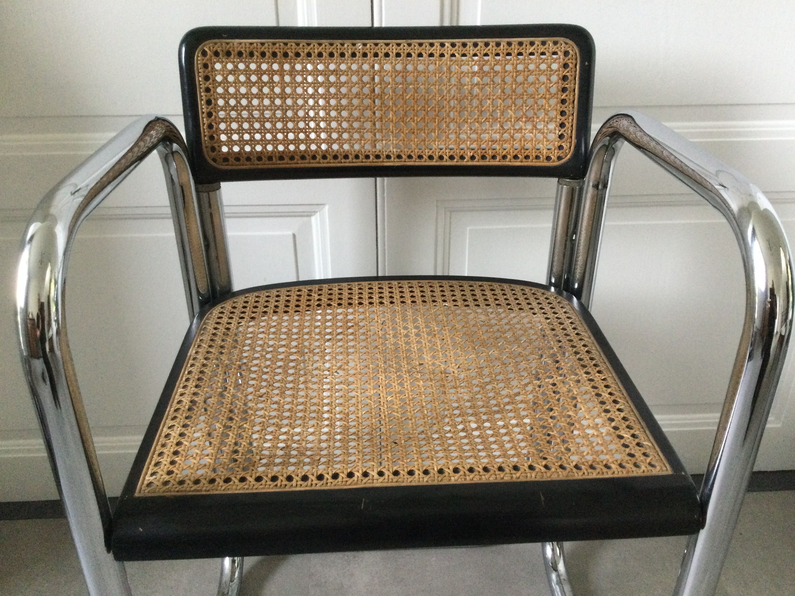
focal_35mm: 31
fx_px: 712
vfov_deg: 45.4
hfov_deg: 58.4
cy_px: 298
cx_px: 398
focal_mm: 3.3
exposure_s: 1/20
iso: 200
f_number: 2.4
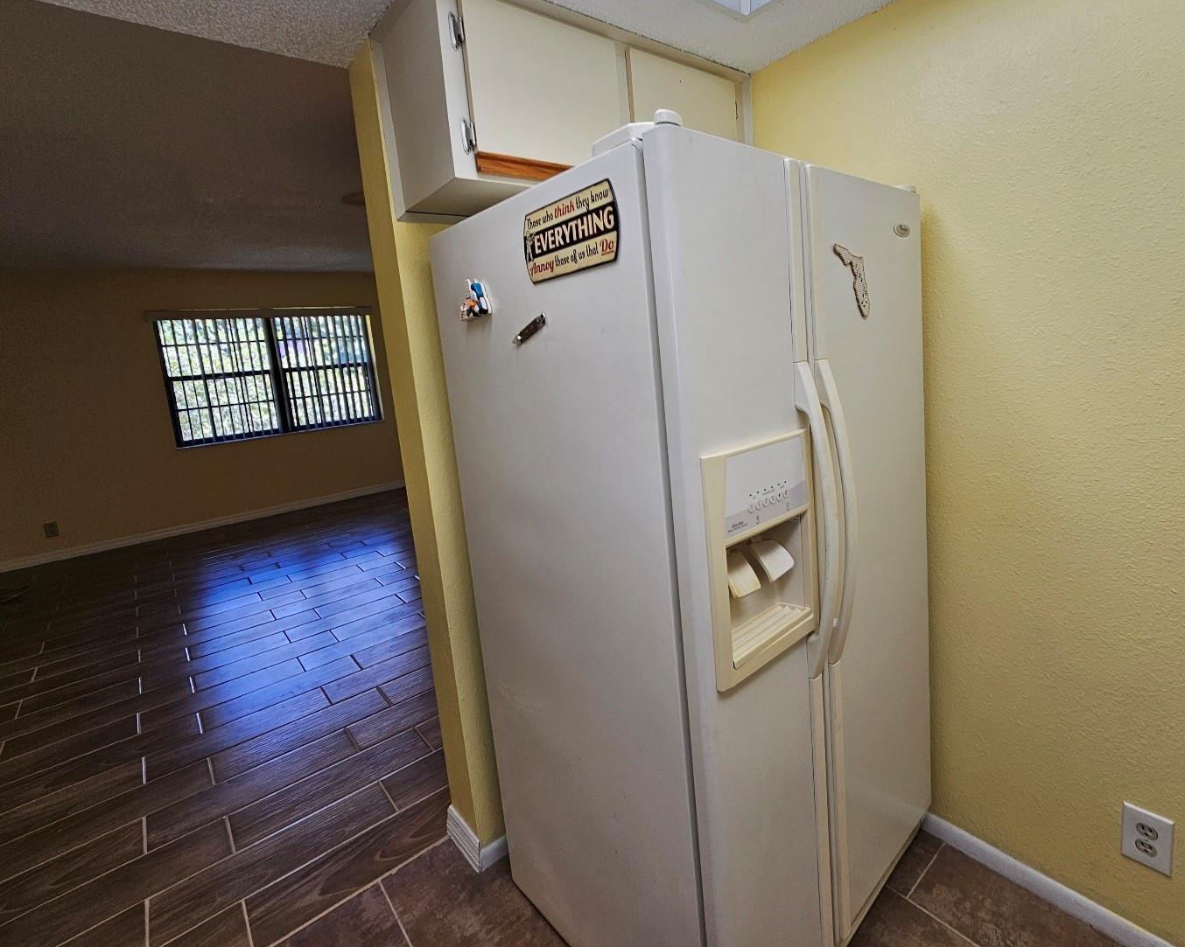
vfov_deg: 83.8
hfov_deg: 96.5
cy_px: 428
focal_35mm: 15
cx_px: 651
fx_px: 526
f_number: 2.2
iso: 50
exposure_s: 1/60.2
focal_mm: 2.2
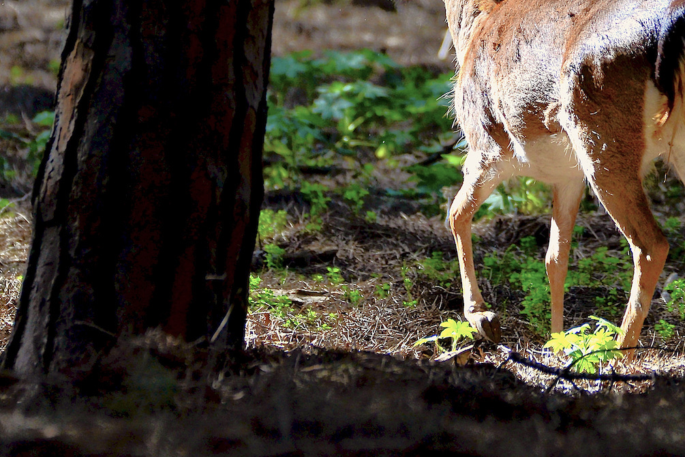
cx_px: 539
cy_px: 50
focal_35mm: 1237
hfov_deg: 1.7
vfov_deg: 1.1
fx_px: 23536
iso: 800
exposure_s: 1/800
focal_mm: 390
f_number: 6.3
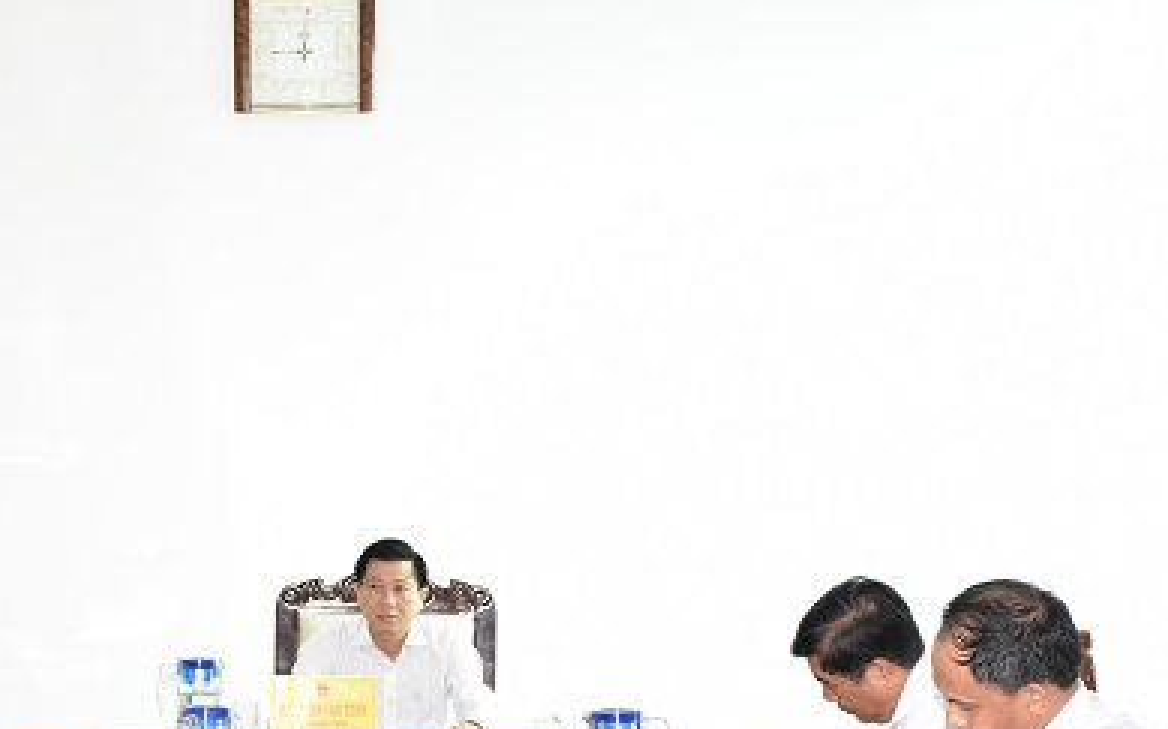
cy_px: 597
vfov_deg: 13.1
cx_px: 294
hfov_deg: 20.8
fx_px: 3151
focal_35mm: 99
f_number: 5.6
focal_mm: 42
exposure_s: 1/125
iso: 1250
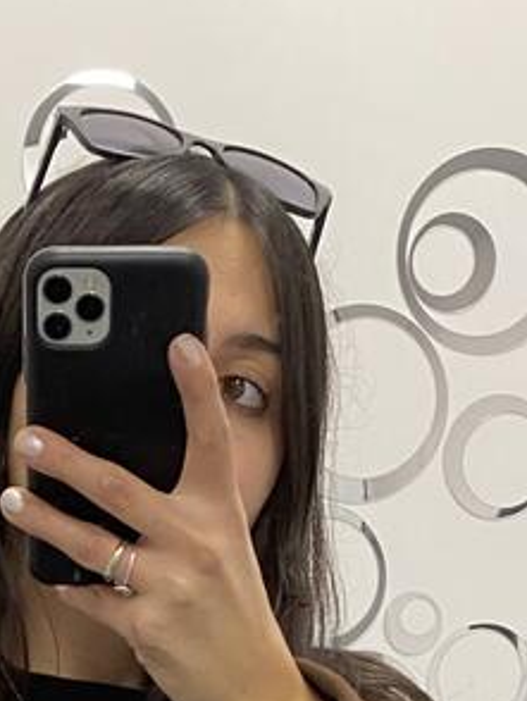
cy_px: 1381
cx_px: 38
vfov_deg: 15.2
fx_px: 2149
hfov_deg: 13.8
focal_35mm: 106
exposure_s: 1/50
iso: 100
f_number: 1.8
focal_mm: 4.25
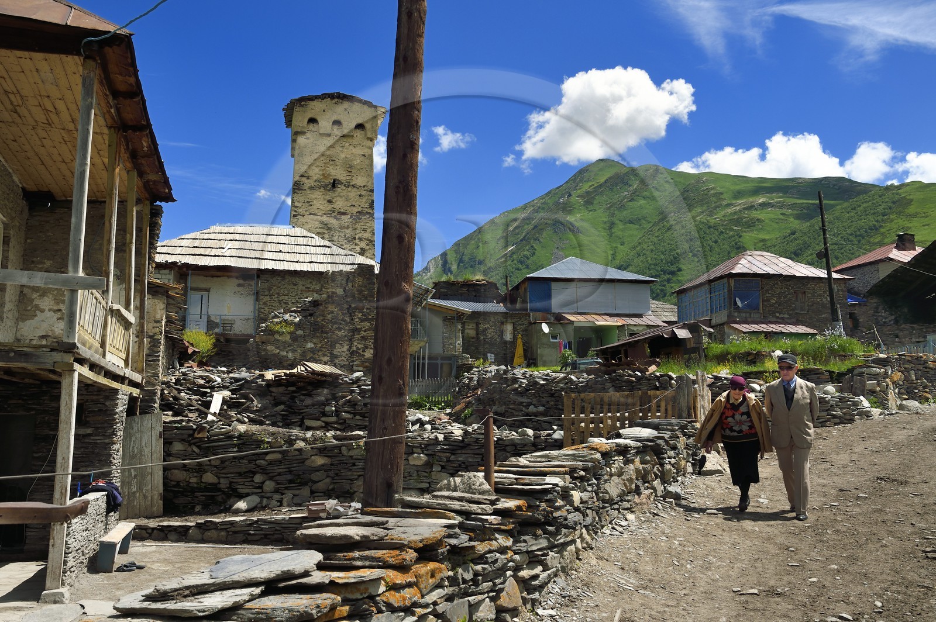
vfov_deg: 37.8
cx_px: 468
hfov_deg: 54.5
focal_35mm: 35
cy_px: 311
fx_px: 909
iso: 200
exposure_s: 1/400
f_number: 11
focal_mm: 35
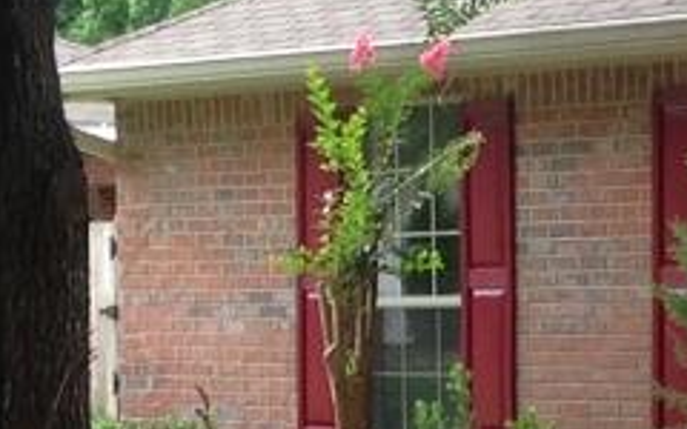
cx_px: 378
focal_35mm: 200
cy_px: 569
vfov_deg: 6.5
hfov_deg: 10.5
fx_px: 3745
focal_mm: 4.28
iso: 50
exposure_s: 1/219
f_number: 2.4
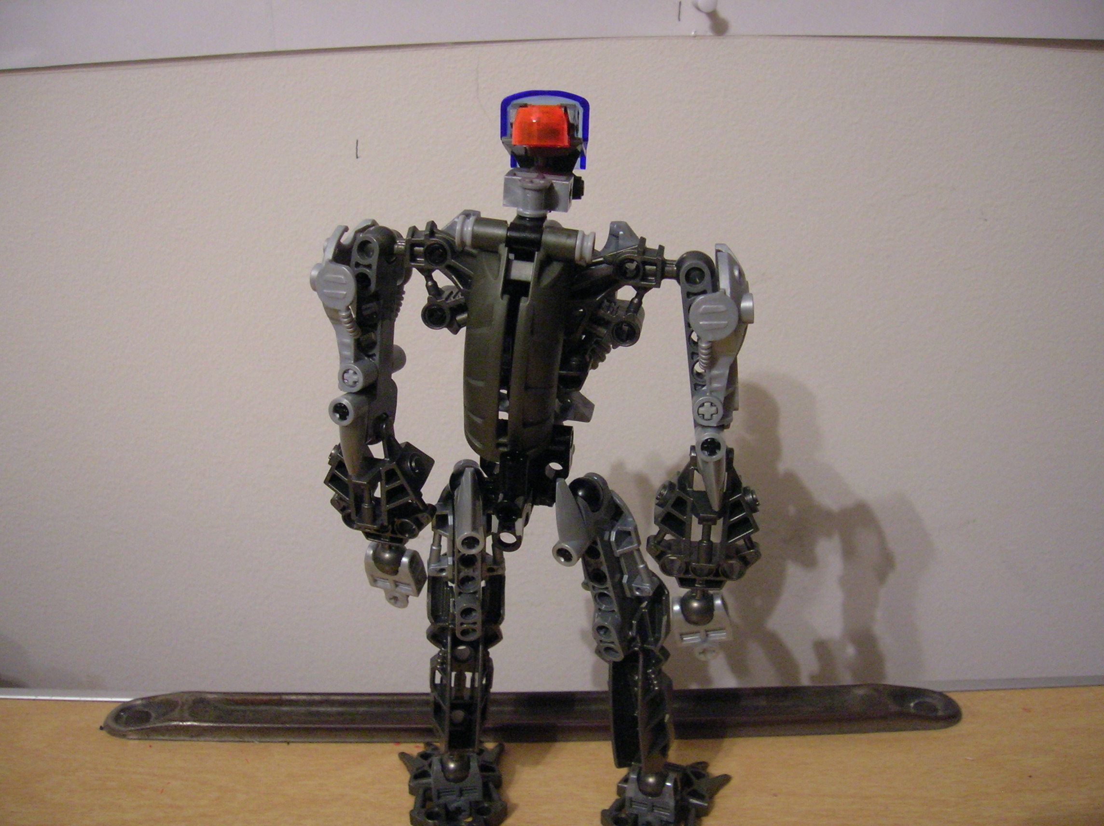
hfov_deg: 54.0
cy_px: 413
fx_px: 1083
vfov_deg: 41.7
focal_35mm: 34
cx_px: 552
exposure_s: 1/3.6
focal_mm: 5.7
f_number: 2.9
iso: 200
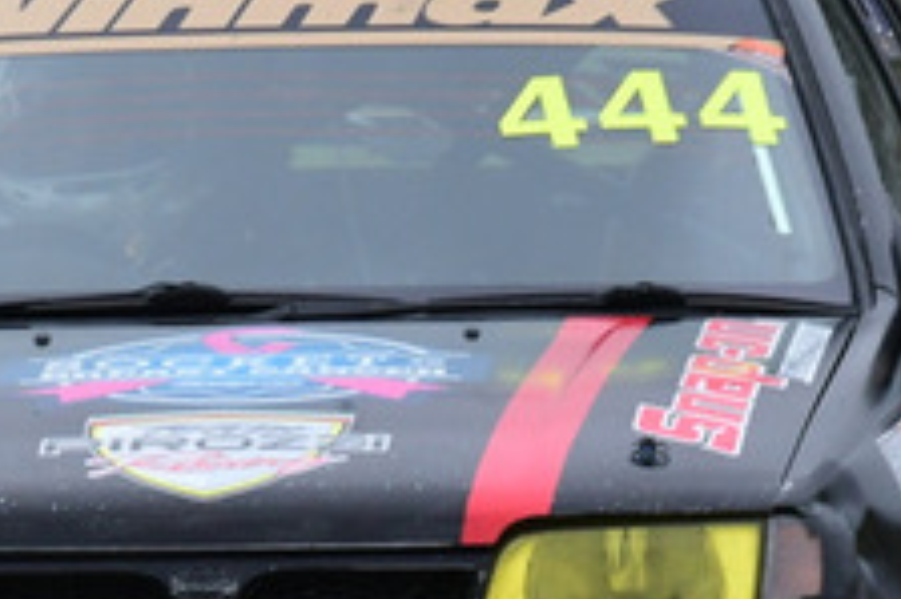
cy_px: 225
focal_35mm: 2682
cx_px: 213
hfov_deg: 0.8
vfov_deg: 0.5
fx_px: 67073
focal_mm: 500
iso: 1000
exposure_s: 1/640
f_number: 11
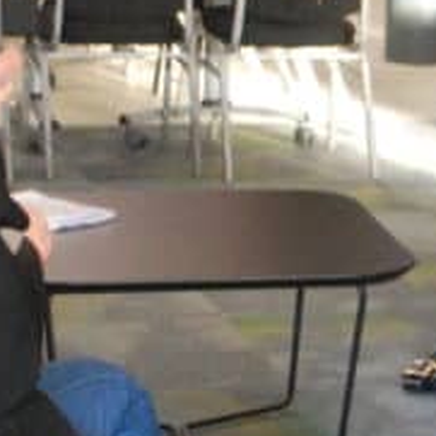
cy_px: 213
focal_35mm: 159
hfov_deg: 10.7
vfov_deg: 11.0
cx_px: 626
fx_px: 2266
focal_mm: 22
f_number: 4
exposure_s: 1/30
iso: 1600
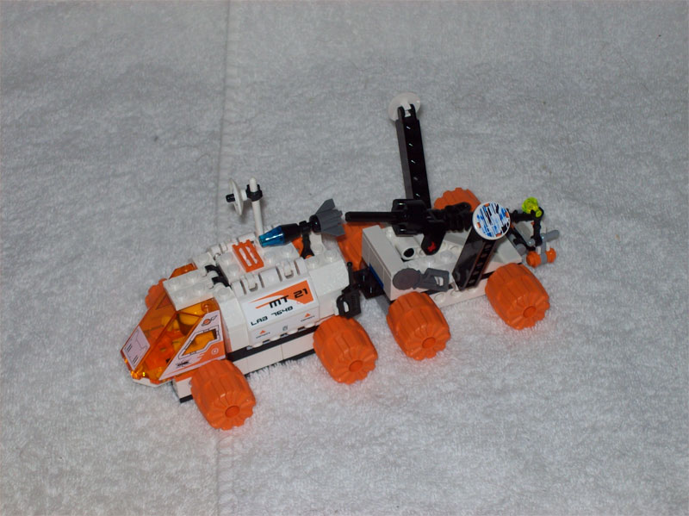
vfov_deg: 17.0
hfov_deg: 22.5
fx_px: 1731
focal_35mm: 87
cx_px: 344
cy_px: 258
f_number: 4.3
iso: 80
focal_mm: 14.3
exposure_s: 1/112
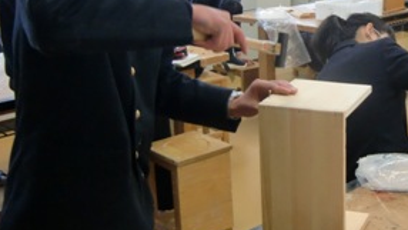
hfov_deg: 35.2
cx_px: 310
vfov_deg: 20.5
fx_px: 628
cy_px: 53
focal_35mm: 58
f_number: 3.6
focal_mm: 6.1
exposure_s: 1/60
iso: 200
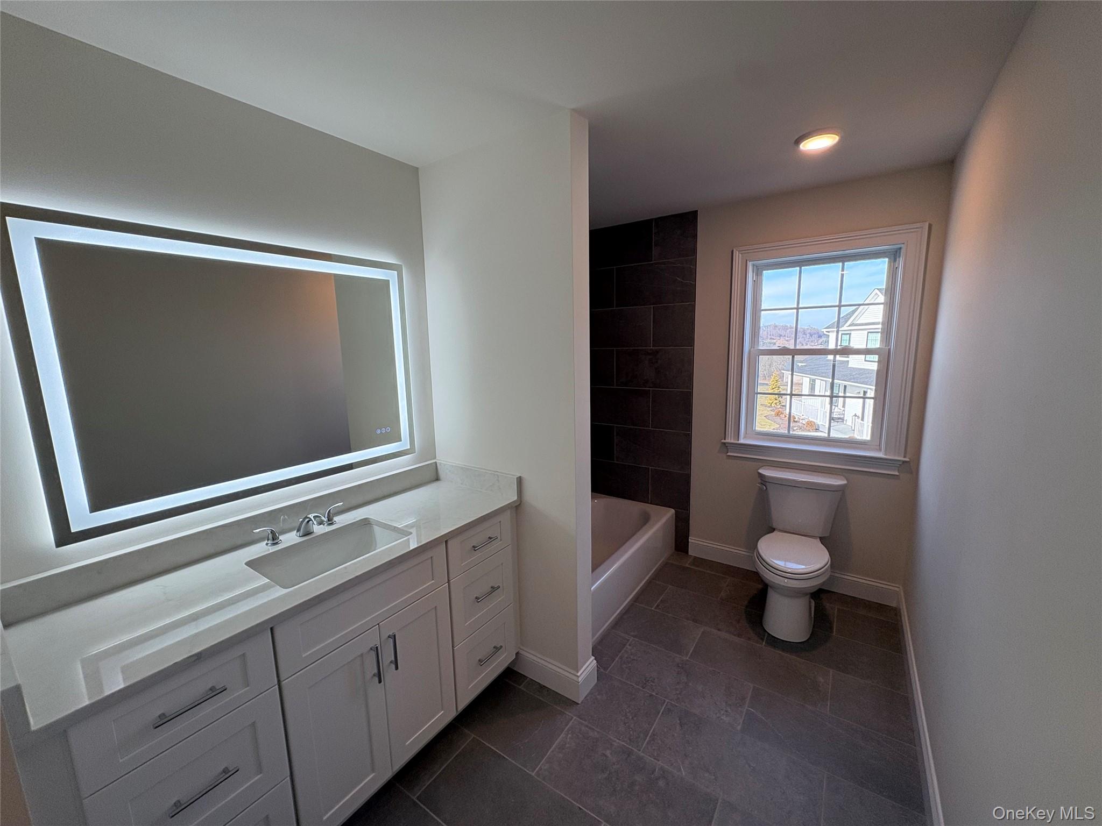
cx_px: 551
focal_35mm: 14
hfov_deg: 102.1
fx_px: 446
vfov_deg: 85.7
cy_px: 413
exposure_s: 1/134
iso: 64
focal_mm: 2.22
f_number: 2.2
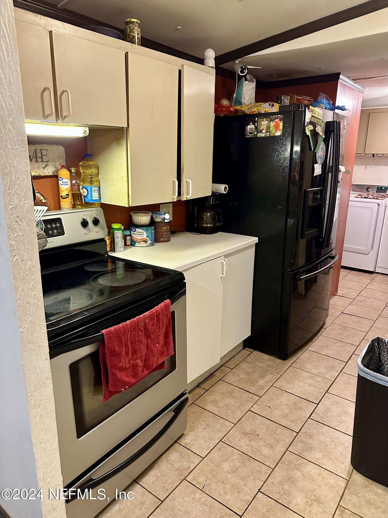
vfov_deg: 71.6
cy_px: 259
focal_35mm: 24
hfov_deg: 56.8
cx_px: 194
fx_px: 359
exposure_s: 1/60
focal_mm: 6.86
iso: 640
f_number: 1.78
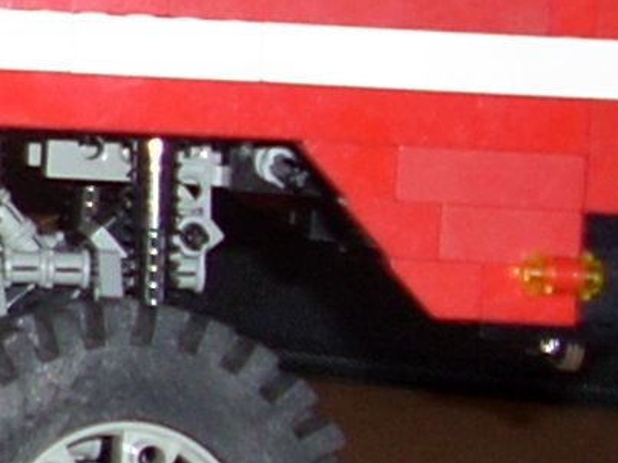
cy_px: -63
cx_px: -1153
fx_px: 4194
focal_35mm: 235
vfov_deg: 6.3
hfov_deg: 7.5
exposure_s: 1/60
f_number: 2.8
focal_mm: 6.2
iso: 64
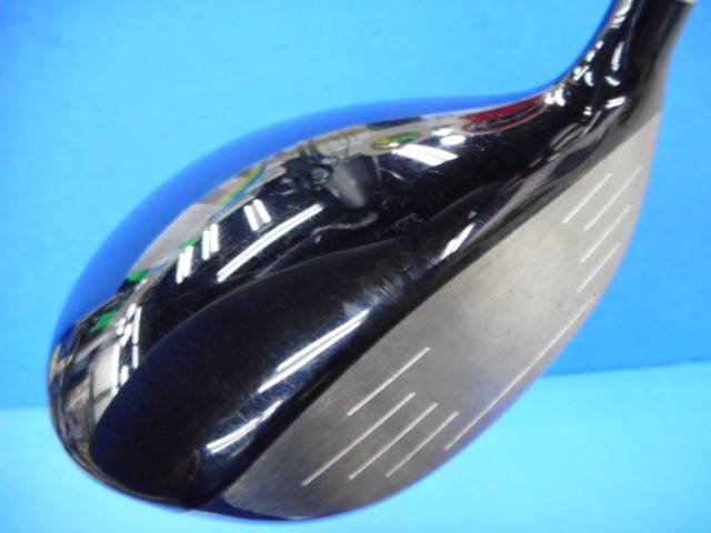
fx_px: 513
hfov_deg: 69.4
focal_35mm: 25
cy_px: 266
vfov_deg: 54.9
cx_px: 356
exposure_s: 1/25
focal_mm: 4.5
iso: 400
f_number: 3.7
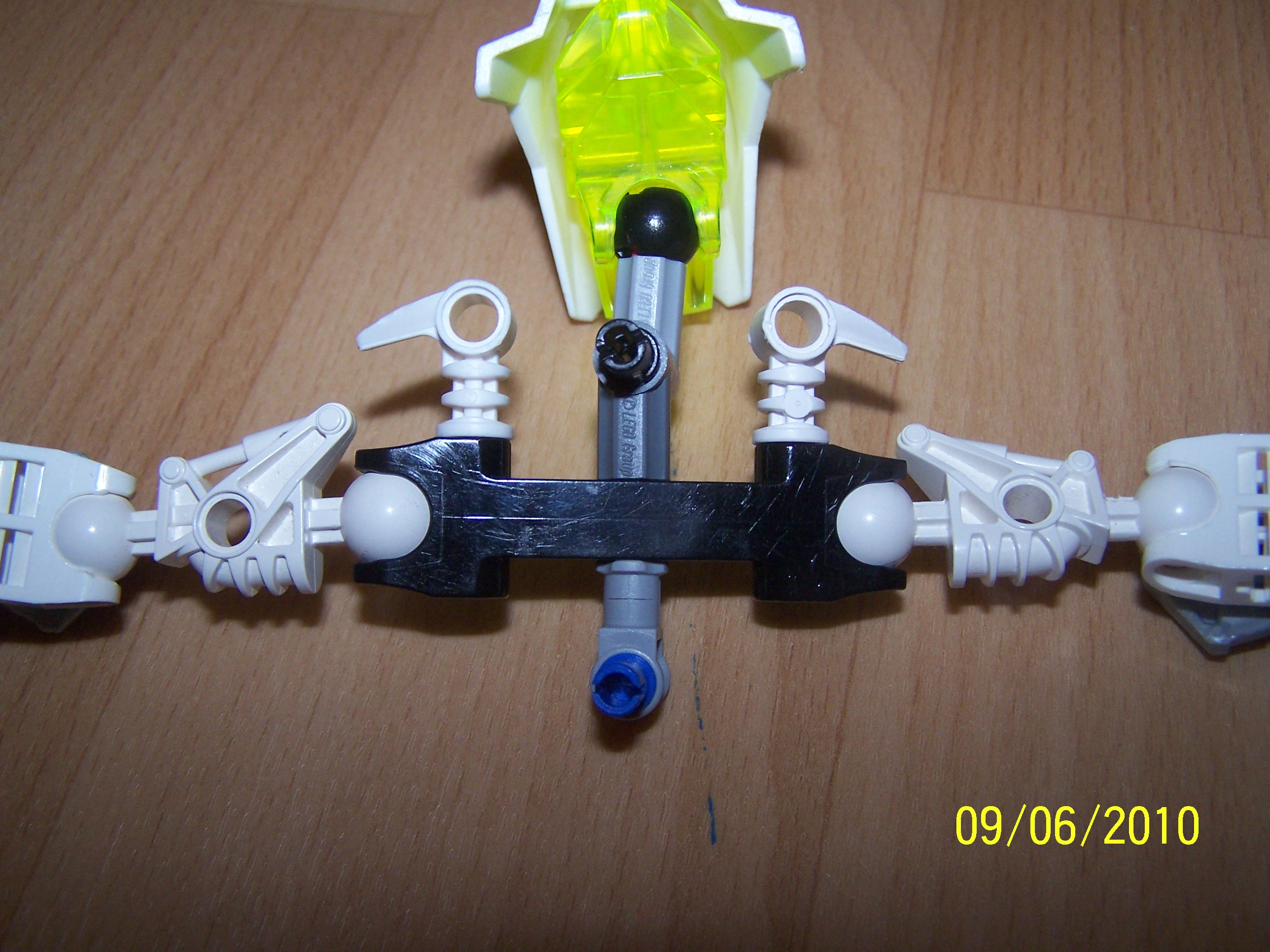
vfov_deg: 37.7
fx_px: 1394
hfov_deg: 49.0
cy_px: 476
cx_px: 635
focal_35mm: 38
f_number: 2.8
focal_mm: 6.3
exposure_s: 1/60
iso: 140
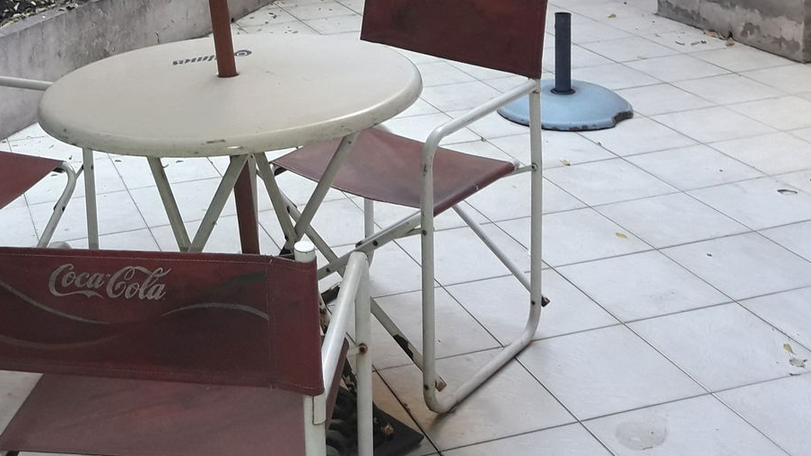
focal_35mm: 54
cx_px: 218
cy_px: -42
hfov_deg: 37.7
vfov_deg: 21.1
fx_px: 1161
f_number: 1.9
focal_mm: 3.7
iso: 80
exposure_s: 1/33
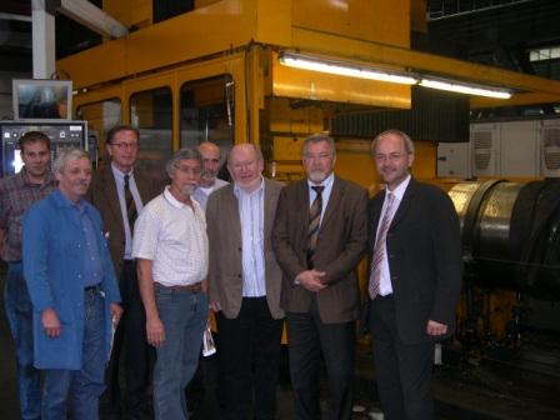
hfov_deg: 49.0
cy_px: 210
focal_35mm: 38
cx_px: 280
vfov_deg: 37.7
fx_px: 615
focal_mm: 8
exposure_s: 1/60
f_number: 2.8
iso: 175
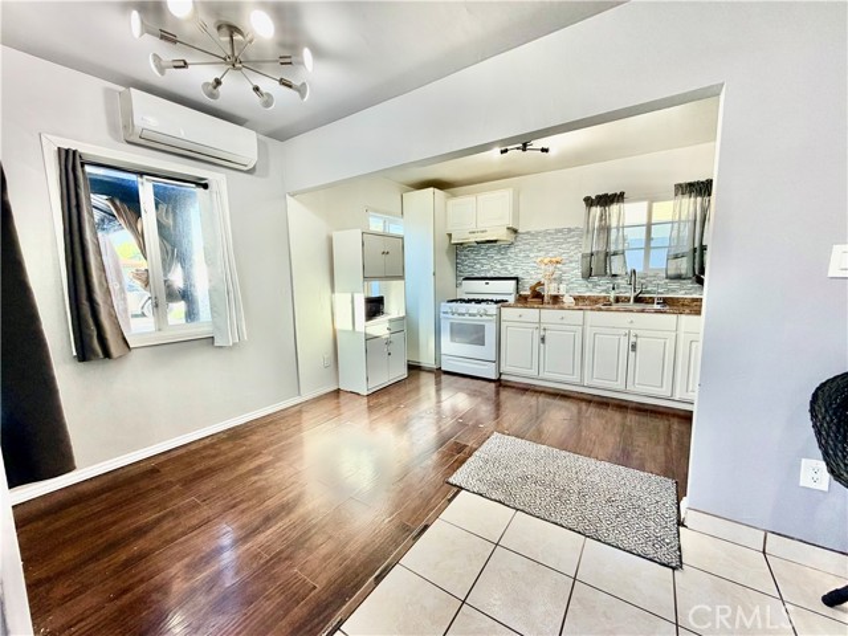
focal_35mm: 14
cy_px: 318
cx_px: 424
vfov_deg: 85.7
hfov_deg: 102.1
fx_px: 343
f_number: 2.2
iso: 100
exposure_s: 1/120
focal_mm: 2.22
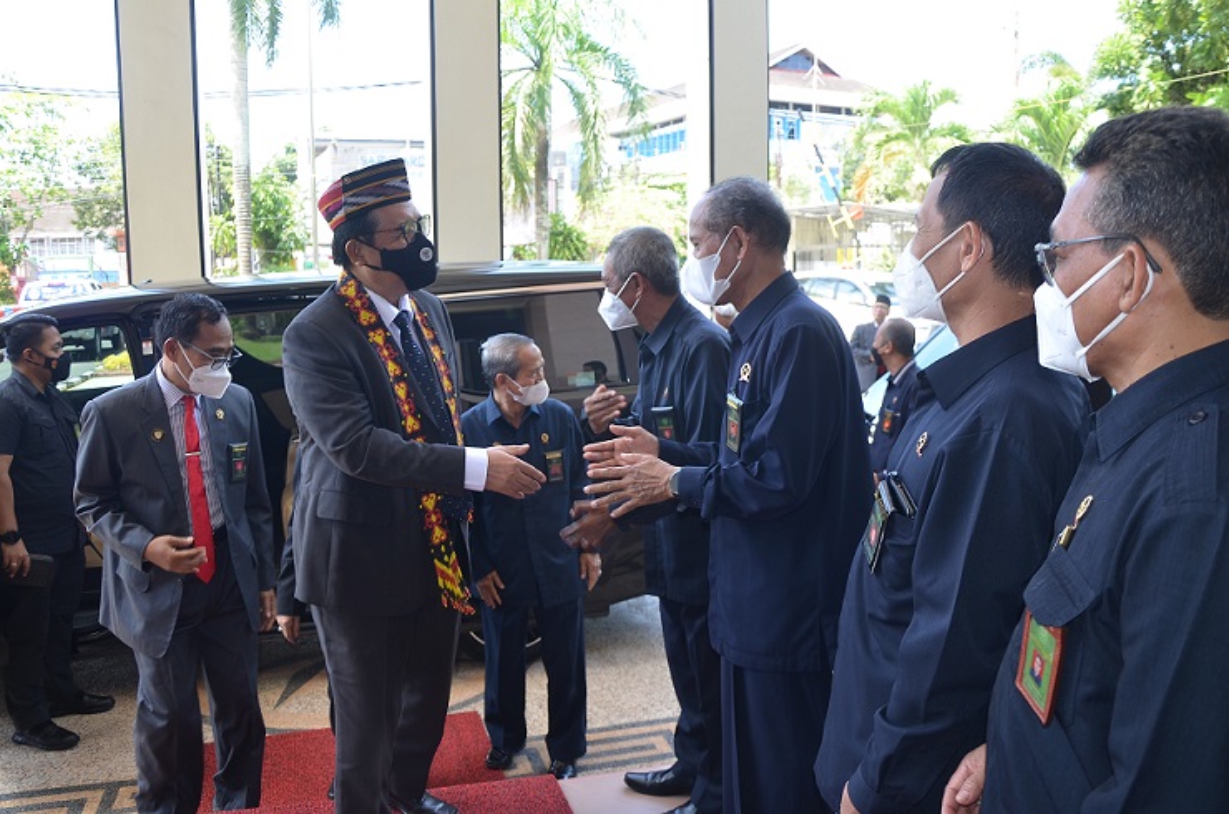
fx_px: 2044
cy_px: 407
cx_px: 614
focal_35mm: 60
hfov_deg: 33.5
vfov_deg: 22.5
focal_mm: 40
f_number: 4.5
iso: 100
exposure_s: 1/60
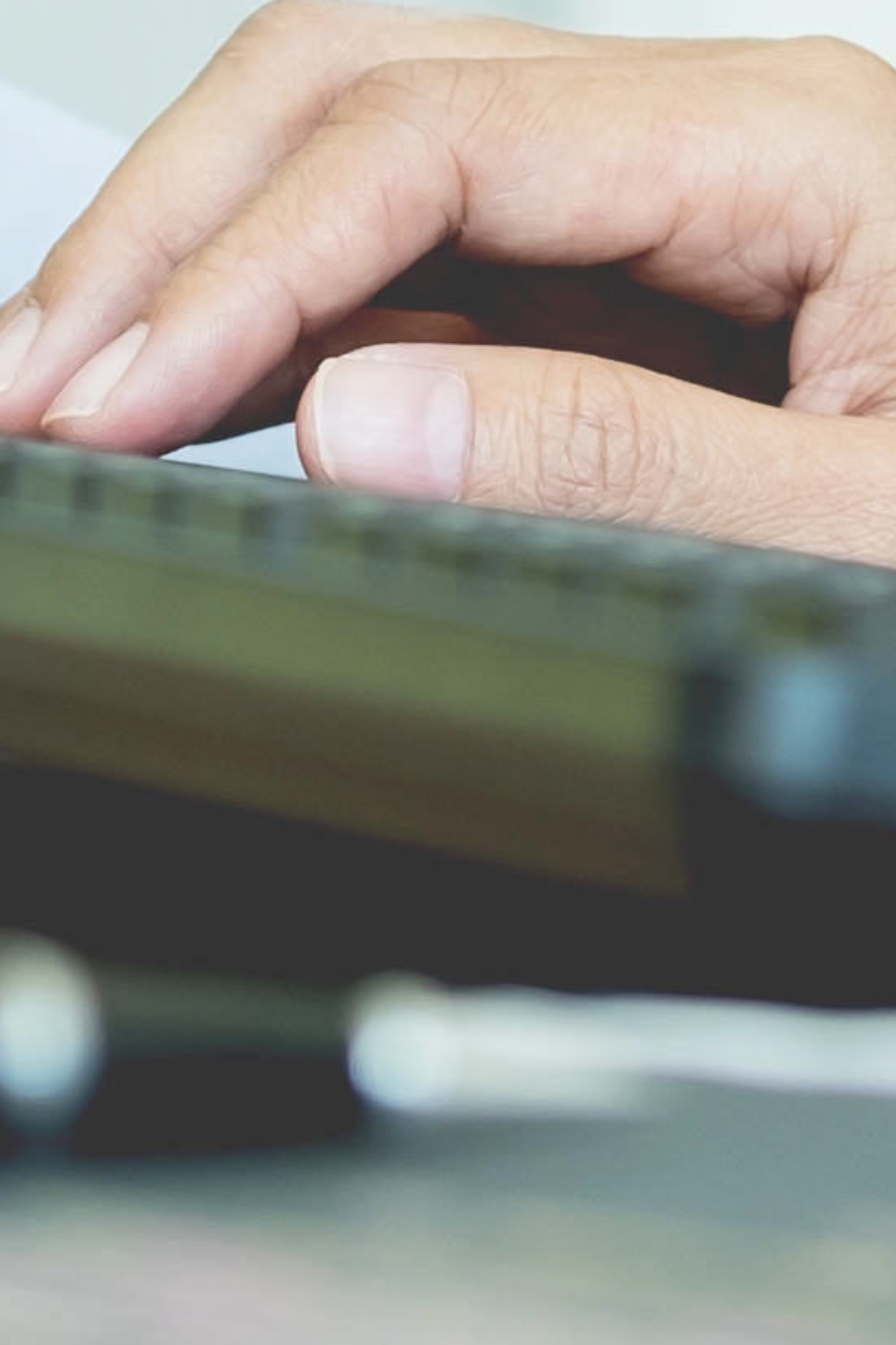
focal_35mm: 317
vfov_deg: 6.4
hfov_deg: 4.3
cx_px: -121
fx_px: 11834
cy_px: -645
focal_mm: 35
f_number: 2.8
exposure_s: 1/100
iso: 200
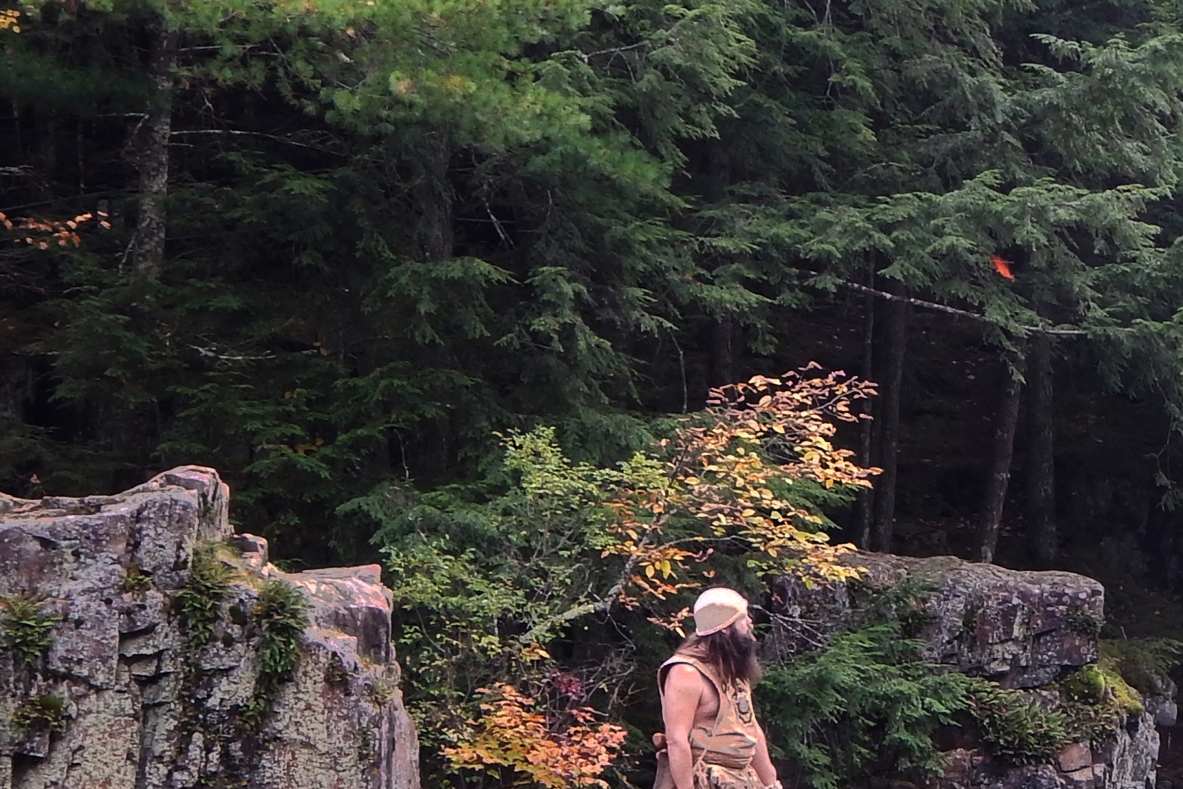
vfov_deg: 8.1
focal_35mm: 170
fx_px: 5585
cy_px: 525
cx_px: 1412
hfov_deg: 11.8
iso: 125
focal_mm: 10.9
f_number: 4
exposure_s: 1/30
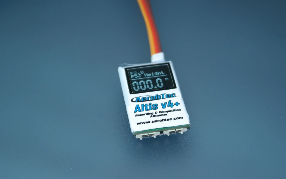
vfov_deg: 14.1
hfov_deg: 22.3
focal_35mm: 93
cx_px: 152
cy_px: 102
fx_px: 725
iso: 400
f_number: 5.6
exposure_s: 1/80
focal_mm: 50
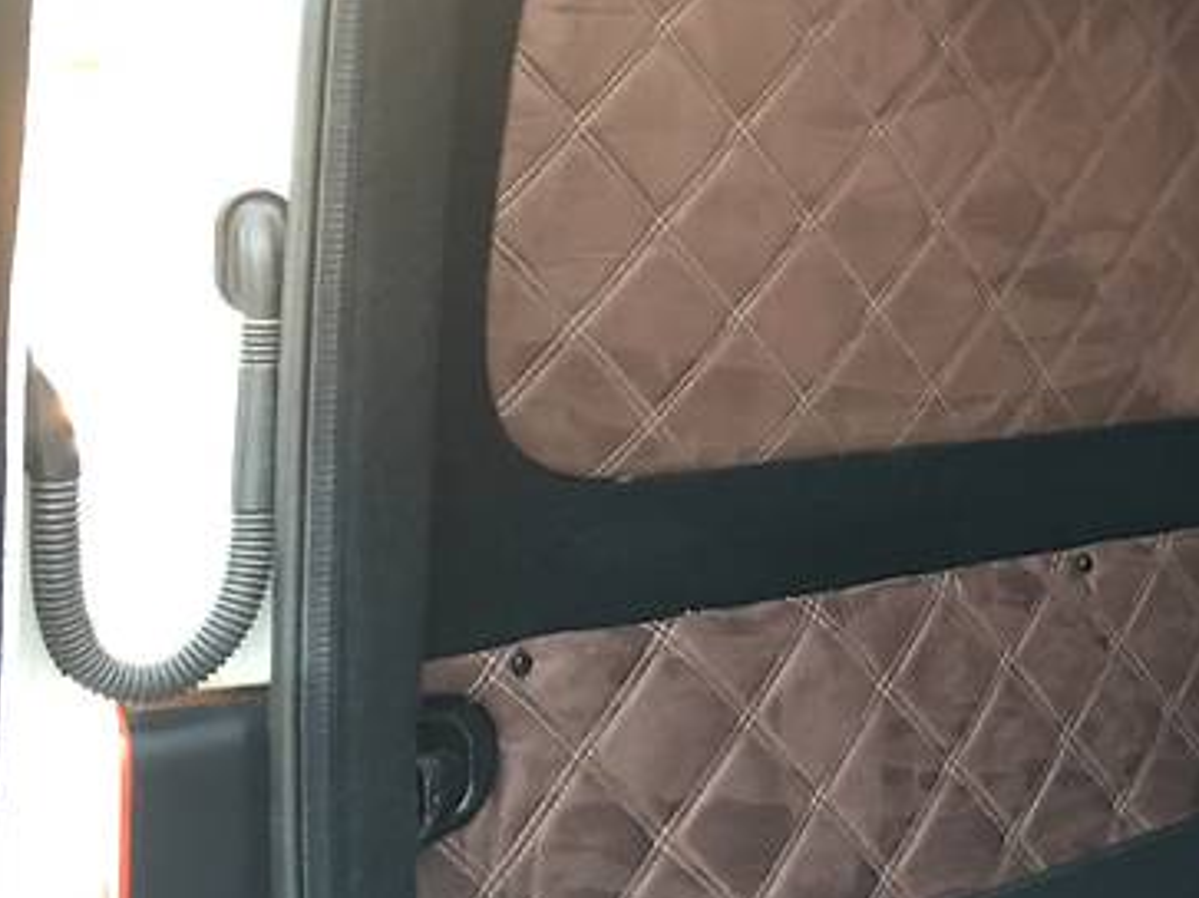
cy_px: 218
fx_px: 2216
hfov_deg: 27.7
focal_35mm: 64
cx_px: 1315
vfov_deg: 22.7
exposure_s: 1/33
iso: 125
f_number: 2.2
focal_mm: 4.2
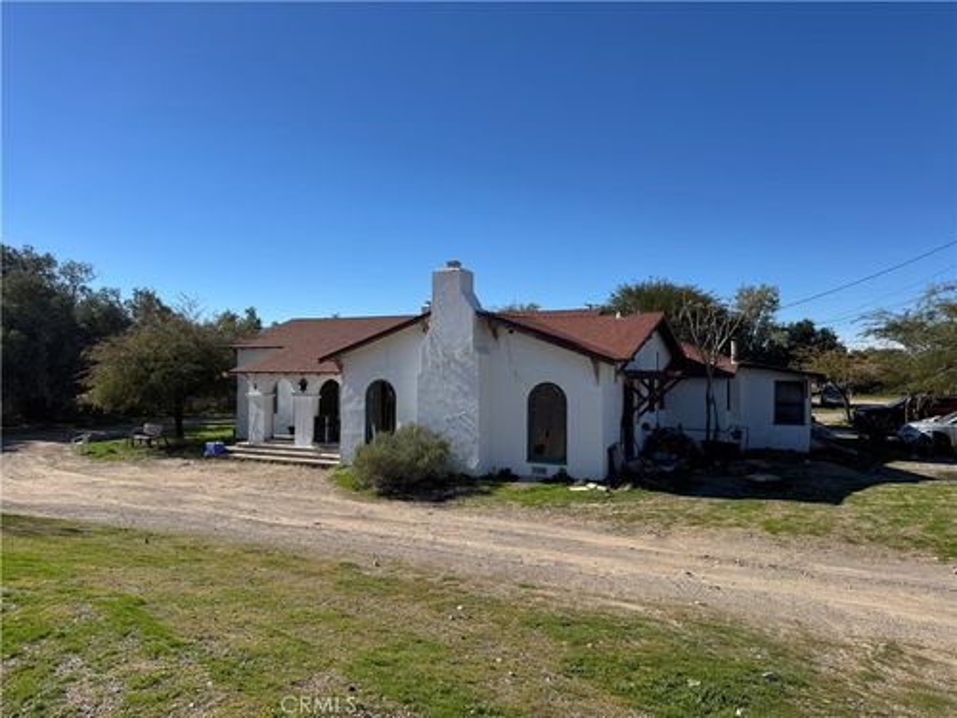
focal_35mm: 24
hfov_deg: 71.6
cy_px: 359
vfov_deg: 56.8
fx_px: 664
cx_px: 478
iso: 80
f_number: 1.78
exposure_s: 1/5348
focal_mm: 6.76
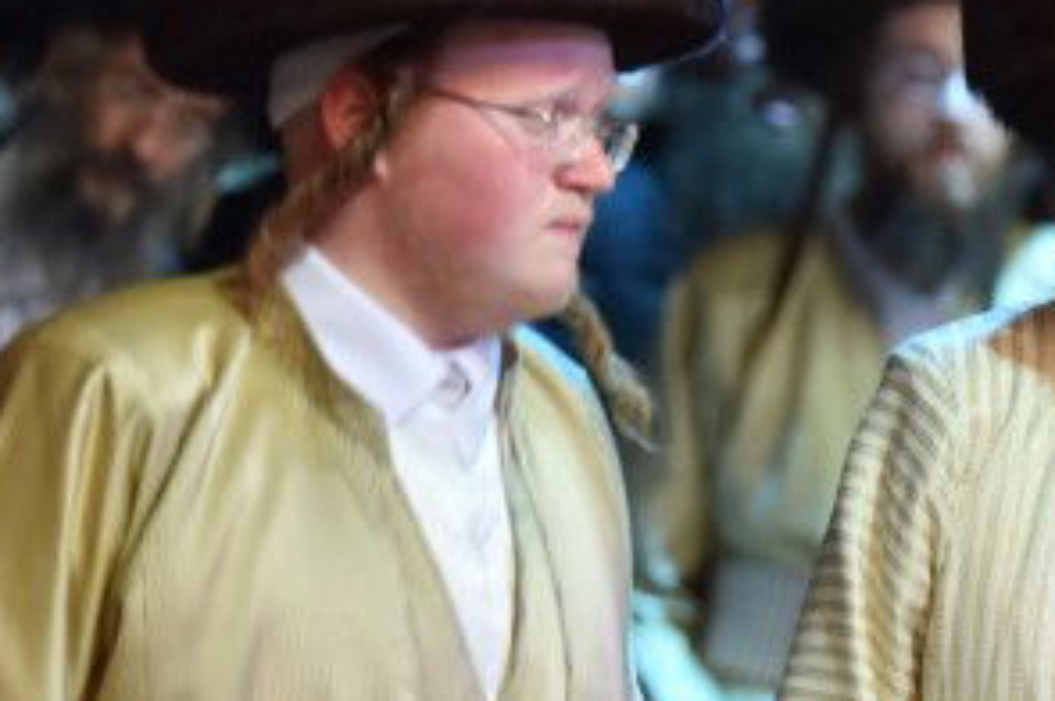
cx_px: 1109
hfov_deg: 4.6
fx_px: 13231
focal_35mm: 452
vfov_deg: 3.0
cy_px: 313
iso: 2000
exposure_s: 1/125
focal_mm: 130
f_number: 2.8
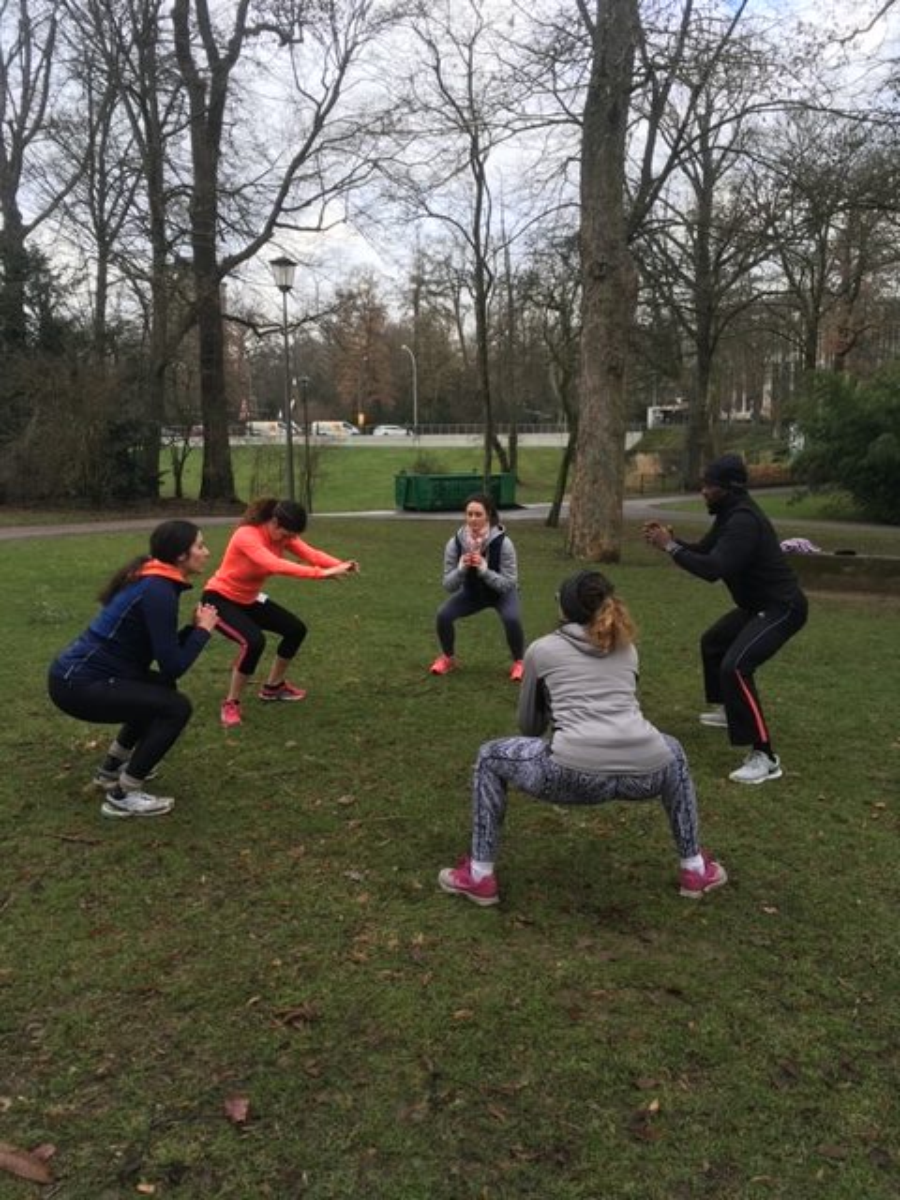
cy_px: 600
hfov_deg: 48.2
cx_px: 450
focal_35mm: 29
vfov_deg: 61.7
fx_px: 1005
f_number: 2.2
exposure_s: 1/193
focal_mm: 4.15
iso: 25
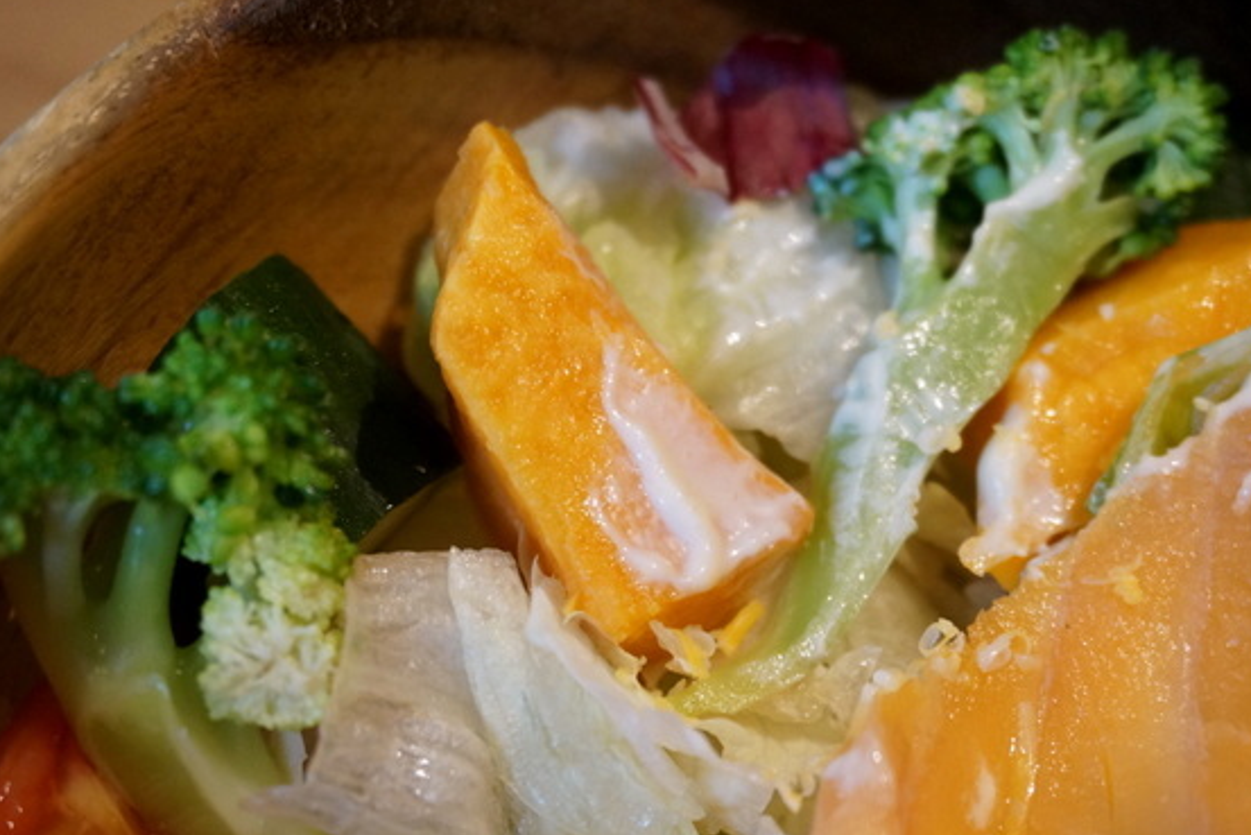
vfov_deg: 26.0
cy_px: 470
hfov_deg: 38.2
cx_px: 665
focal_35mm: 52
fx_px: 1807
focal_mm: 30
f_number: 5
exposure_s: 1/60
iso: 2000
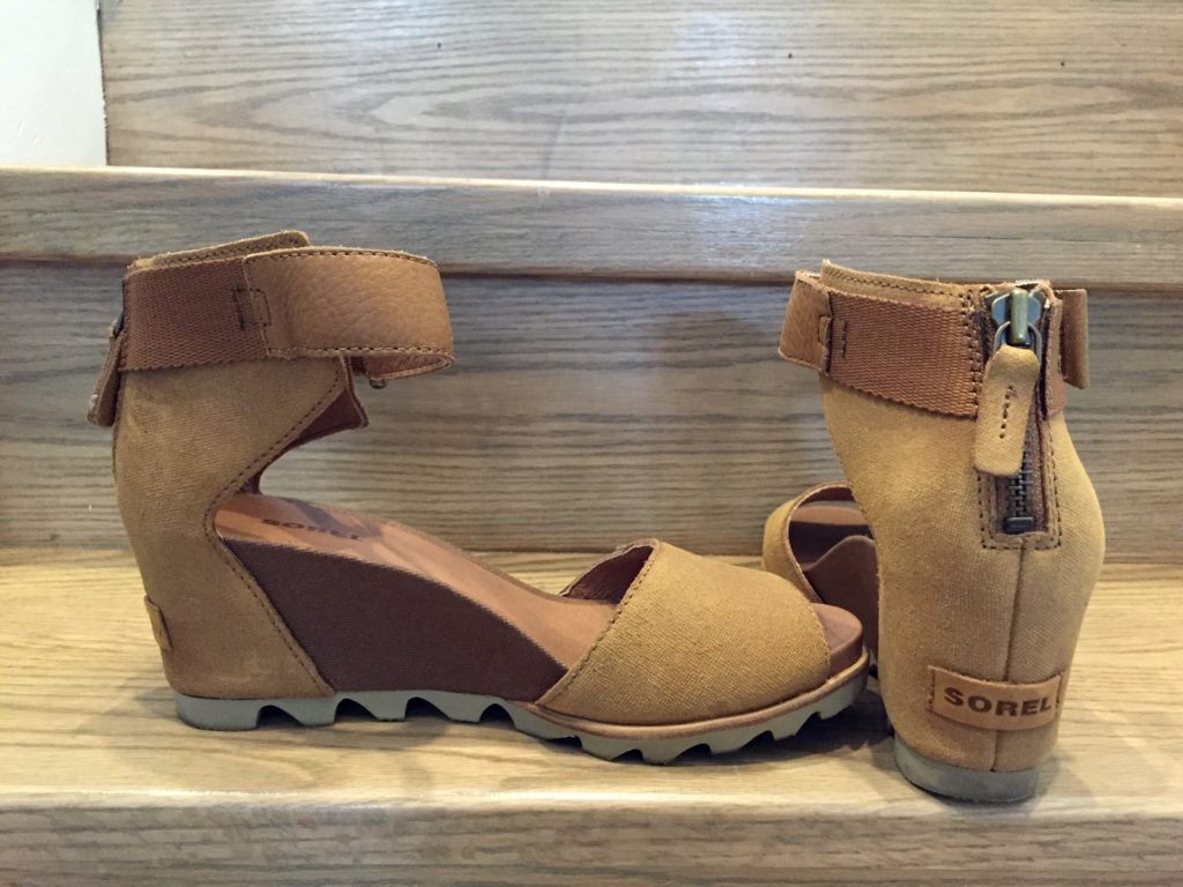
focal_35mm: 29
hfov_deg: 61.7
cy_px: 444
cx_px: 592
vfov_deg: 48.2
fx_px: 991
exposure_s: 1/15
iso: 320
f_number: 2.2
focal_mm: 4.15
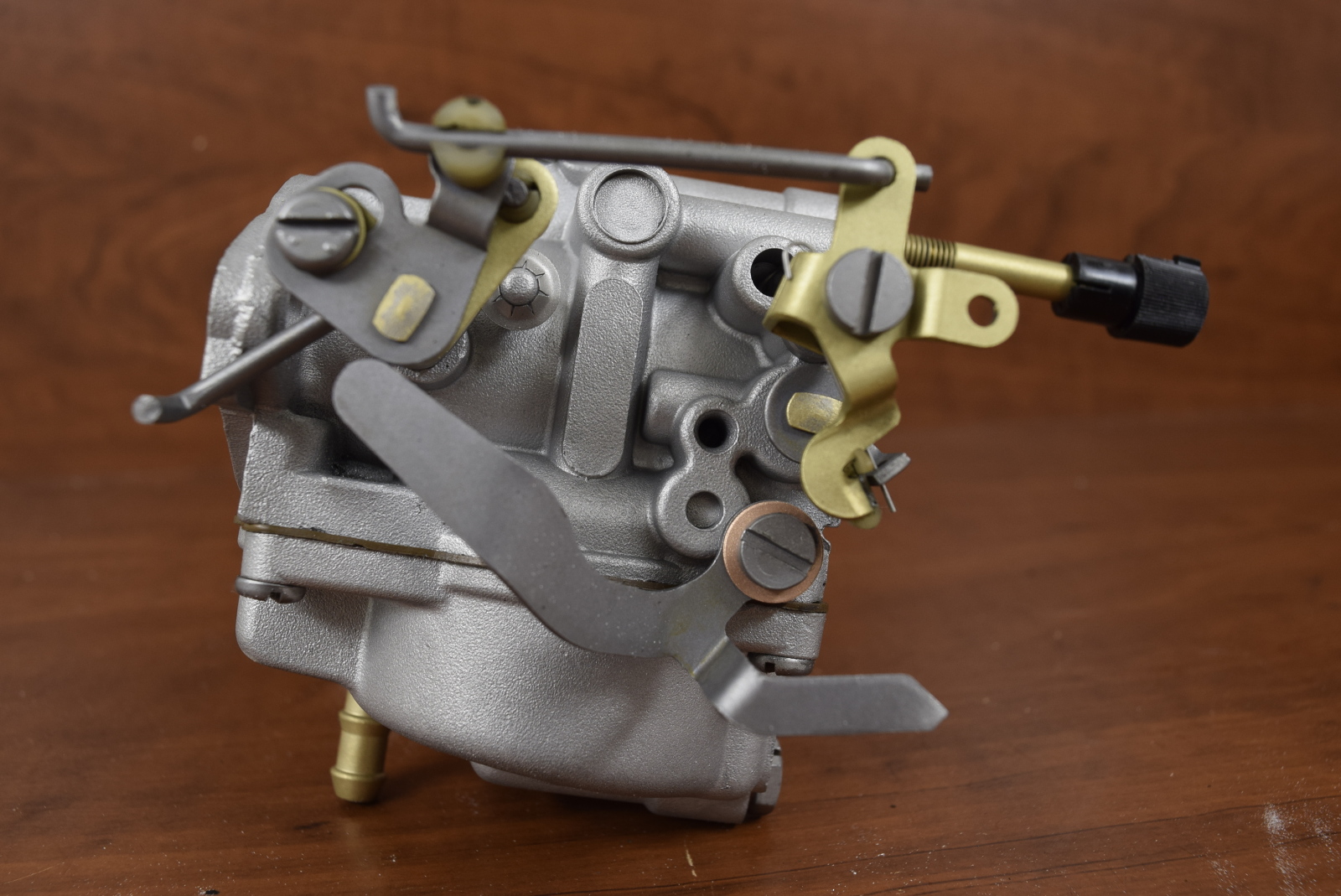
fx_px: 1286
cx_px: 670
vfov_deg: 38.4
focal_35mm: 34
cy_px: 448
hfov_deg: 55.1
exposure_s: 1/125
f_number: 8
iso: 400
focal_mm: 23
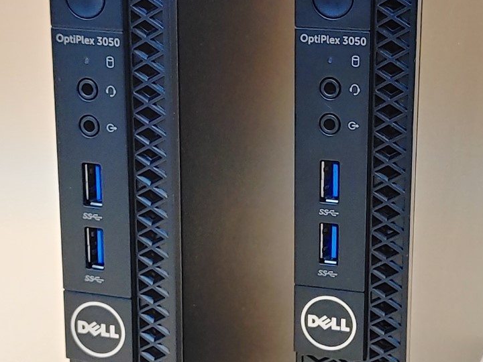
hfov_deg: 22.2
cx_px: 311
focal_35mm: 88
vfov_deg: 16.8
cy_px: 221
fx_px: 1228
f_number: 1.8
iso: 50
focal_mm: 4.36
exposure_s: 1/60
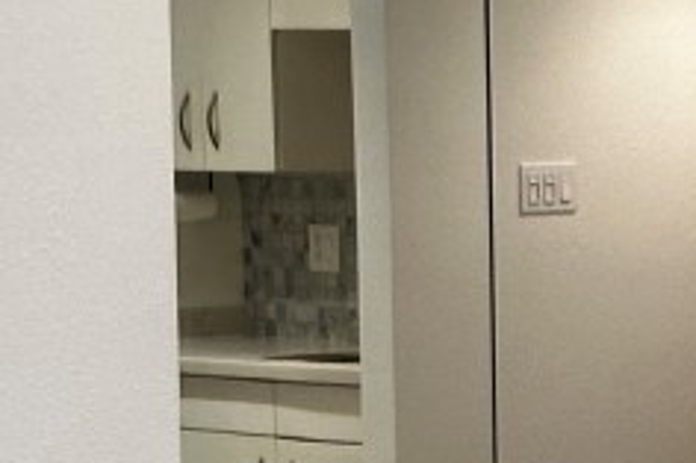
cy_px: 413
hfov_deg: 9.0
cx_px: 1368
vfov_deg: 6.3
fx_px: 4192
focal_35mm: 217
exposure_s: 1/60
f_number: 1.78
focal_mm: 6.86
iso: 125
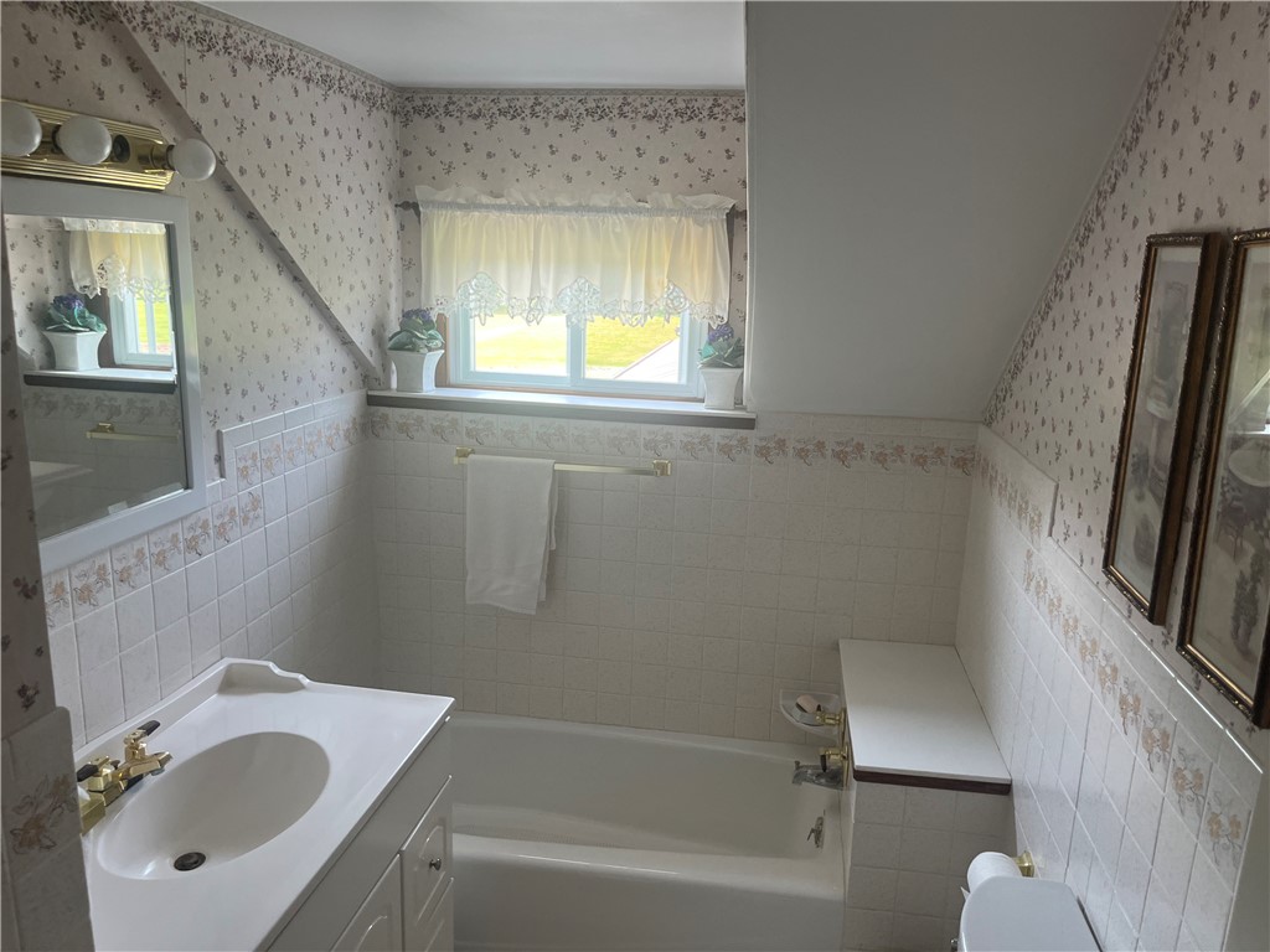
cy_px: 476
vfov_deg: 53.1
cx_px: 635
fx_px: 954
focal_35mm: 26
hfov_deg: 67.3
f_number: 1.6
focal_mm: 5.1
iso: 100
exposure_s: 1/120
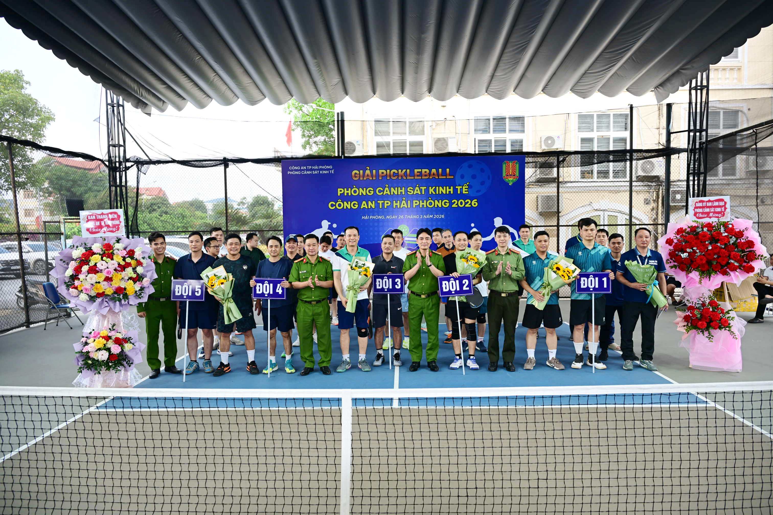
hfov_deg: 73.7
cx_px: 386
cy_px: 258
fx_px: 515
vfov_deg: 53.1
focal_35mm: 24
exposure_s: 1/160
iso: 320
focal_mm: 24
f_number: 4
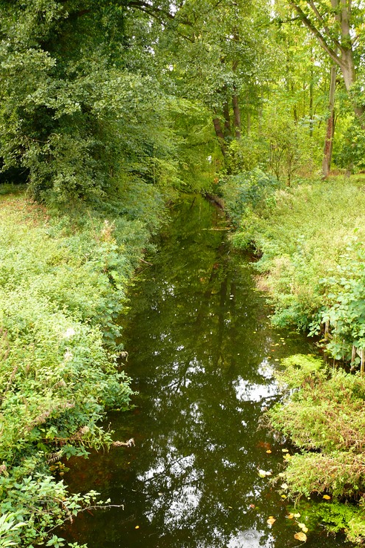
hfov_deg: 35.9
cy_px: 275
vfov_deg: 51.9
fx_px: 563
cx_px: 195
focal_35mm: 37
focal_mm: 7.4
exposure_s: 1/30
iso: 100
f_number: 2.8
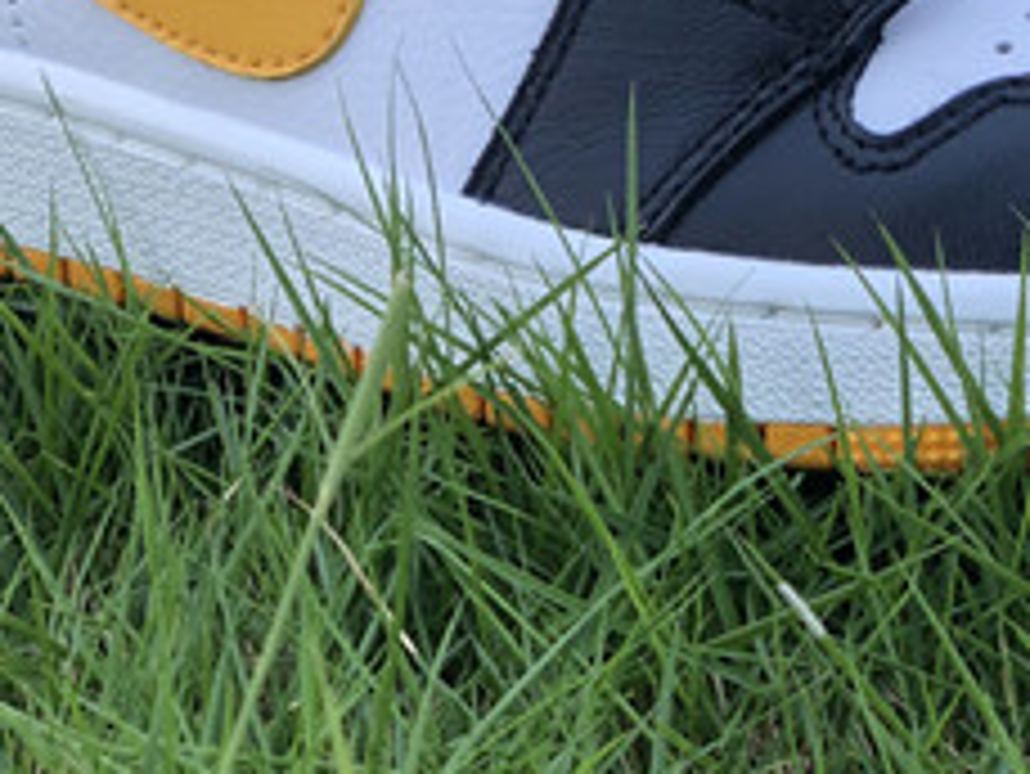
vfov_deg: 8.7
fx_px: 5001
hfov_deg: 11.6
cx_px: 1088
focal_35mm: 168
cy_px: -254
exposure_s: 1/202
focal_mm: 6
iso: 16
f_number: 2.4
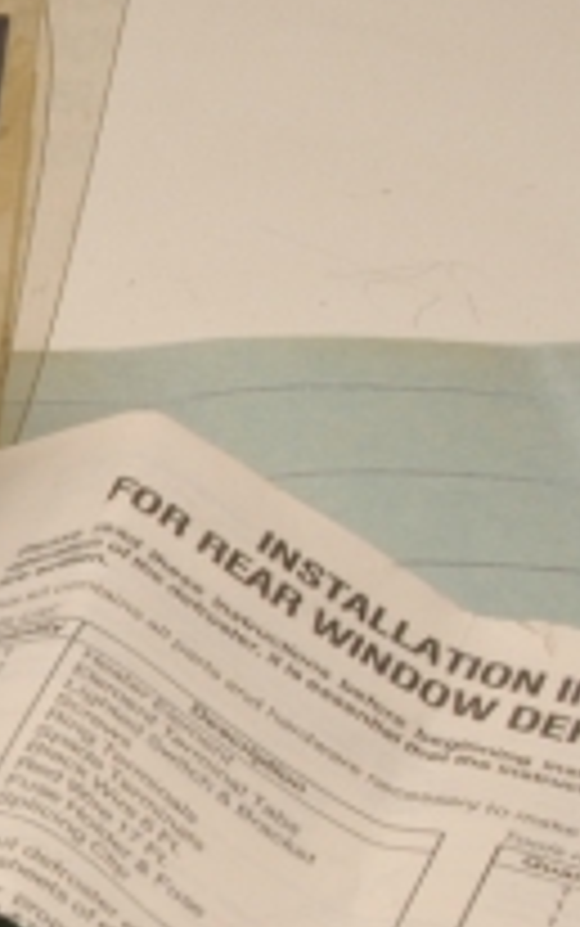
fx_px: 4672
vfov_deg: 11.3
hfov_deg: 6.9
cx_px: -450
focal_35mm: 185
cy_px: 565
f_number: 16
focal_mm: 32
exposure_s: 1/125
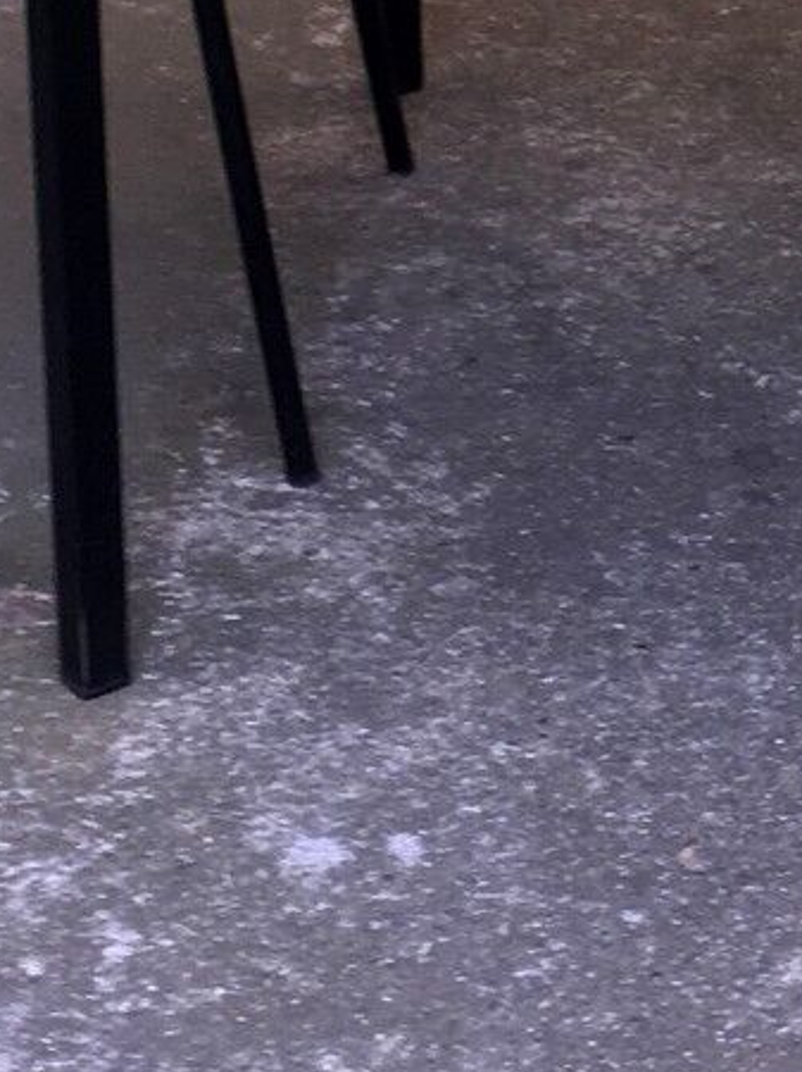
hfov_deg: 11.3
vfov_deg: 14.6
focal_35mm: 129
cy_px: -334
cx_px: 859
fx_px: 3989
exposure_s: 1/100
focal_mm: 4.15
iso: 32
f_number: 2.2
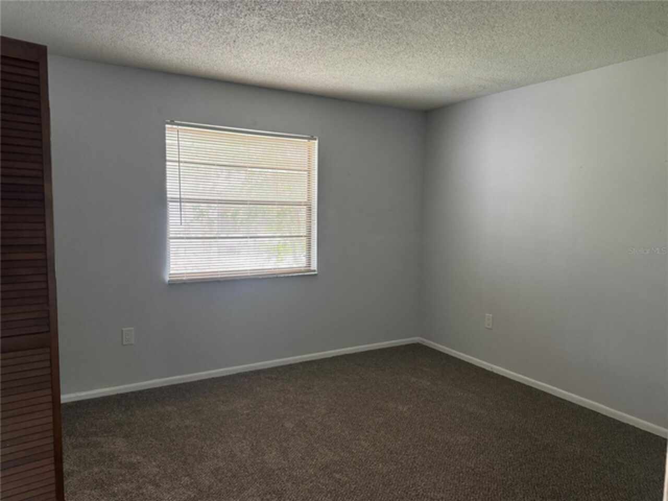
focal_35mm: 24
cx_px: 334
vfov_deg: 56.8
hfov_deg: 71.6
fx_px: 463
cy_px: 250
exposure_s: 1/60
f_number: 1.78
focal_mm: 6.76
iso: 400
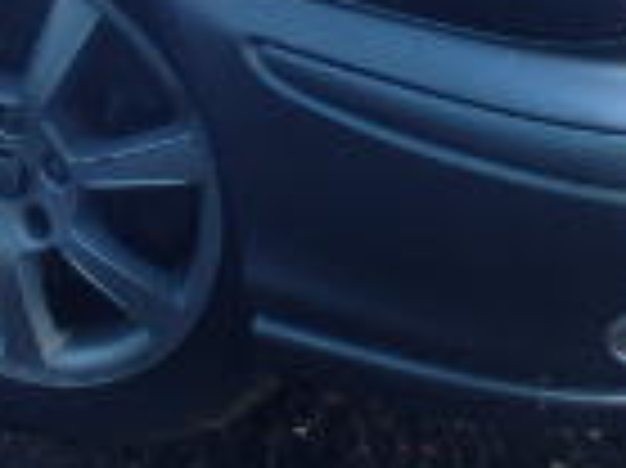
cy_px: -418
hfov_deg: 15.3
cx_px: 185
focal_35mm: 129
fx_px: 2331
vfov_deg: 10.7
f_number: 3.9
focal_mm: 5
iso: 200
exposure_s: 1/60
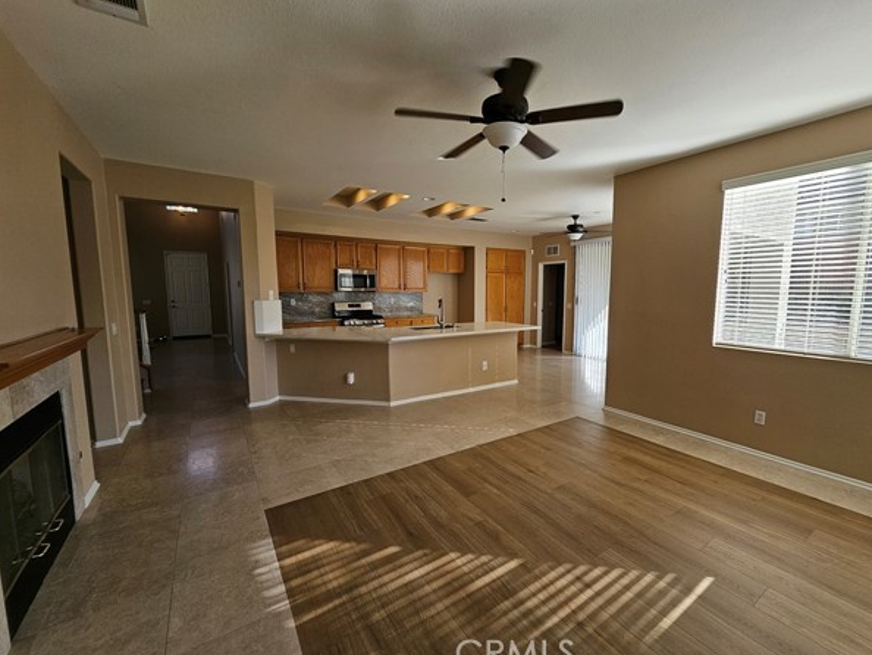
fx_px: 353
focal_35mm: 14
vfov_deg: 85.7
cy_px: 322
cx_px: 461
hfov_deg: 101.9
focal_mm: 1.74
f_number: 2.2
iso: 32
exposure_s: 1/125
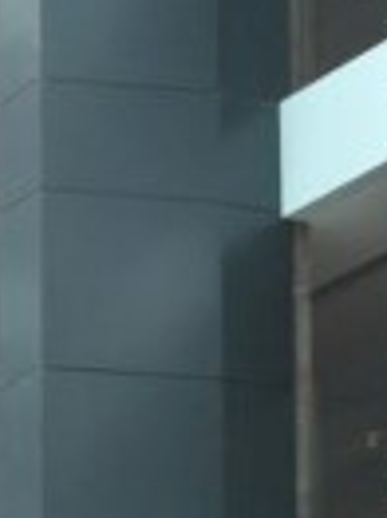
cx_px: -357
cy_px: 739
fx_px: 4539
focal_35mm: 304
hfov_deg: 4.8
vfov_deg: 6.5
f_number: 4.5
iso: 200
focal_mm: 24
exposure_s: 1/100
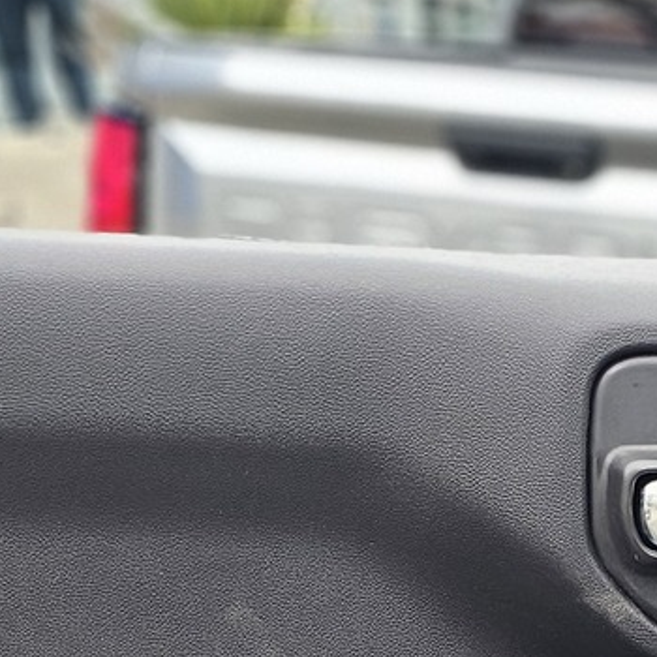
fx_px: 2555
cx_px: 578
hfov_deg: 14.5
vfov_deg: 13.7
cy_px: 1016
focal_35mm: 119
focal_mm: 6.3
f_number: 1.7
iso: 64
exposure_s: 1/120
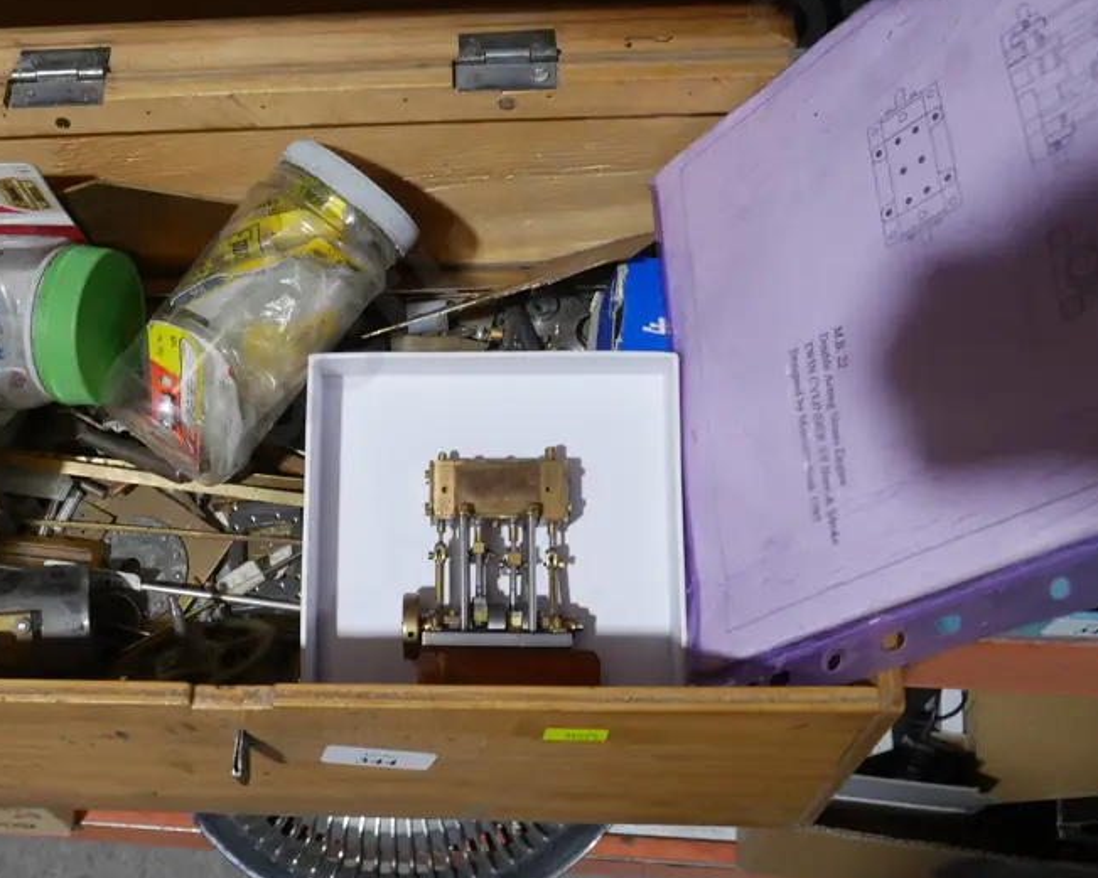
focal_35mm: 43
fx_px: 1398
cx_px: 287
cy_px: 393
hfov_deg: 41.7
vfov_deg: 34.9
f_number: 5.6
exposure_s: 1/60
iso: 500
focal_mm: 14
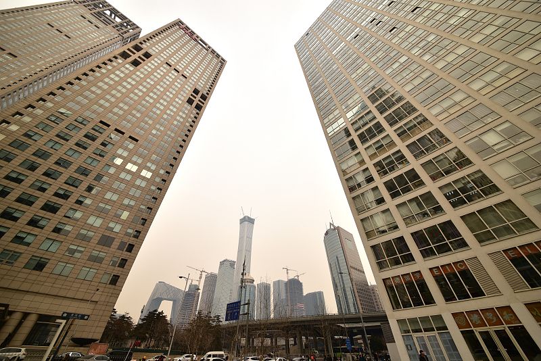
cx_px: 270
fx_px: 180
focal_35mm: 12
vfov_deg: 90.1
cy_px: 180
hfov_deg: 112.6
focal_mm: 12
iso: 200
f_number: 10
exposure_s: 1/160
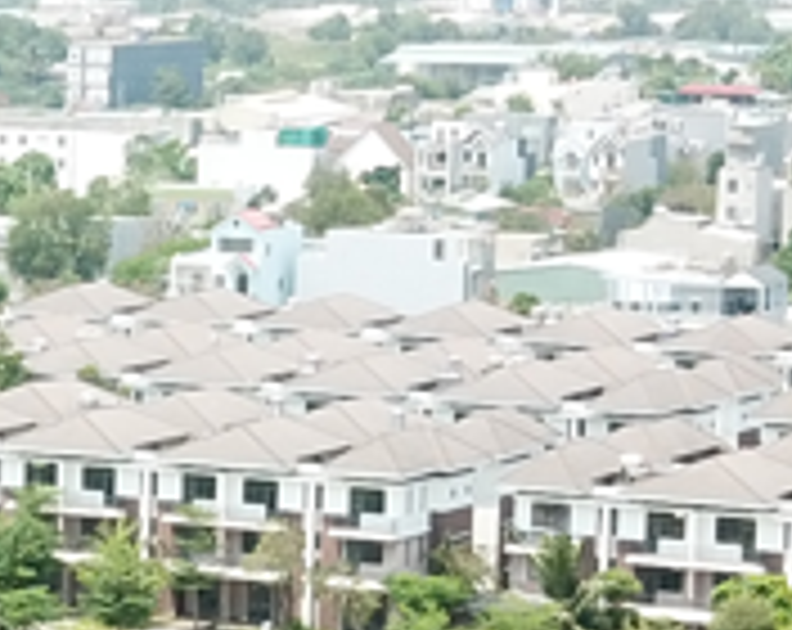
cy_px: 734
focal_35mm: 185
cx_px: -306
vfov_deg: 8.3
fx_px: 4327
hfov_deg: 10.2
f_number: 2.2
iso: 100
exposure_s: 1/676
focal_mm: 4.73
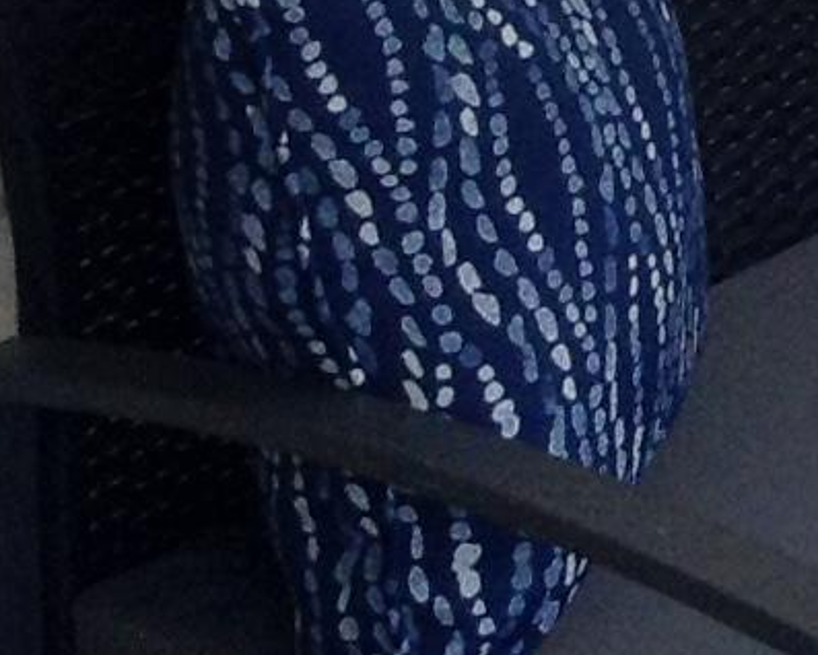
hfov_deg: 8.0
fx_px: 5087
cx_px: 2355
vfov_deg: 6.7
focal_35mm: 210
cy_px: -1312
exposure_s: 1/120
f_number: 2.4
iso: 50
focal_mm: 3.3
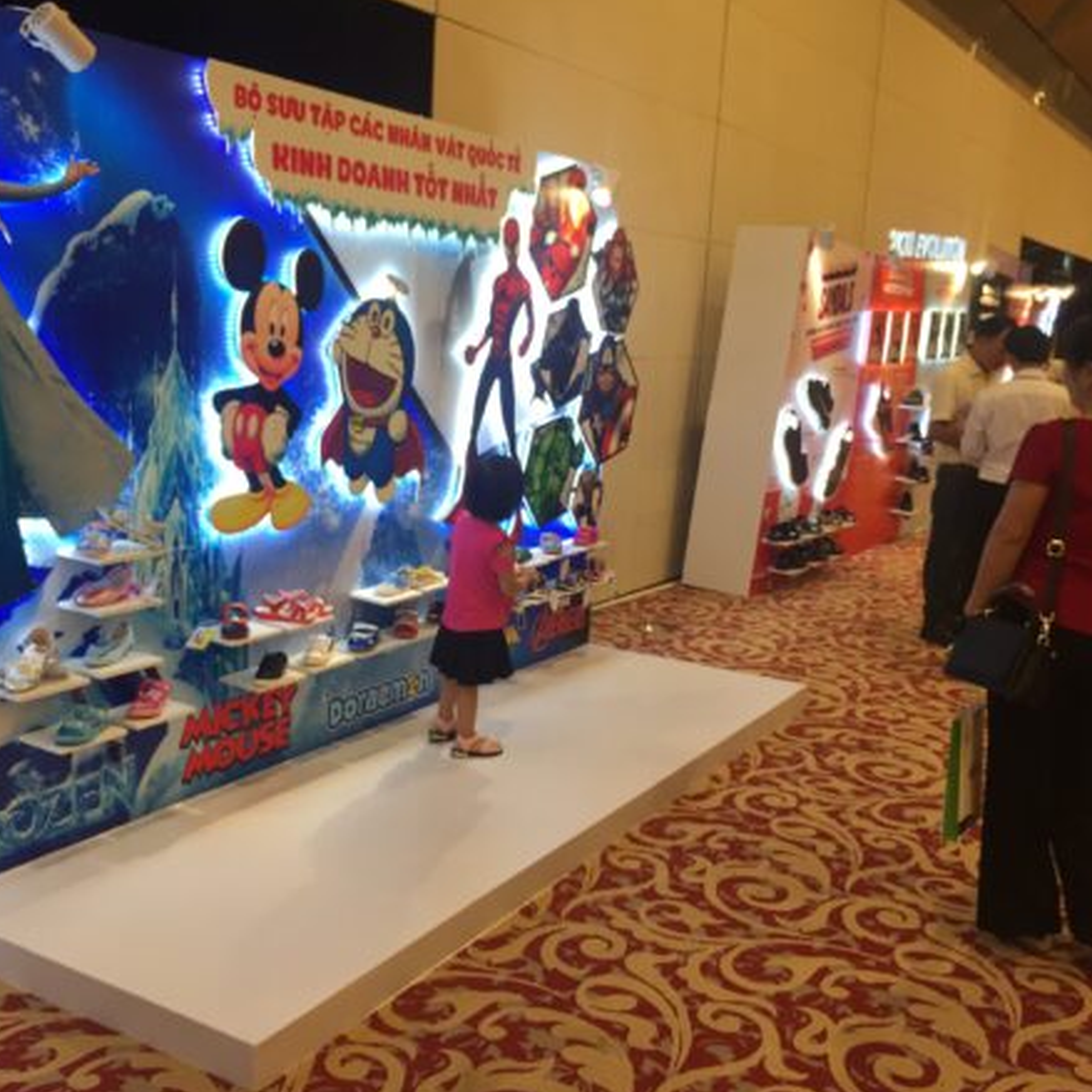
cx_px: 527
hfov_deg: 47.2
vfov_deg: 47.2
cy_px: 552
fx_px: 1249
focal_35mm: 35
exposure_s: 1/33
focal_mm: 4.15
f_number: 2.2
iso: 32
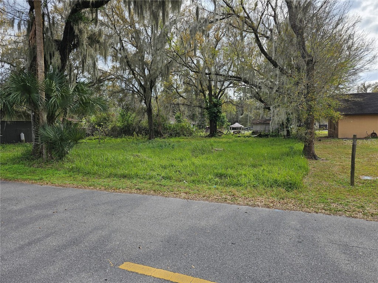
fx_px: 251
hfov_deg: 73.9
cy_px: 142
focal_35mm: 23
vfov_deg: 58.9
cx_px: 189
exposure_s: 1/280
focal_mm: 6.3
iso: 10
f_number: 1.7
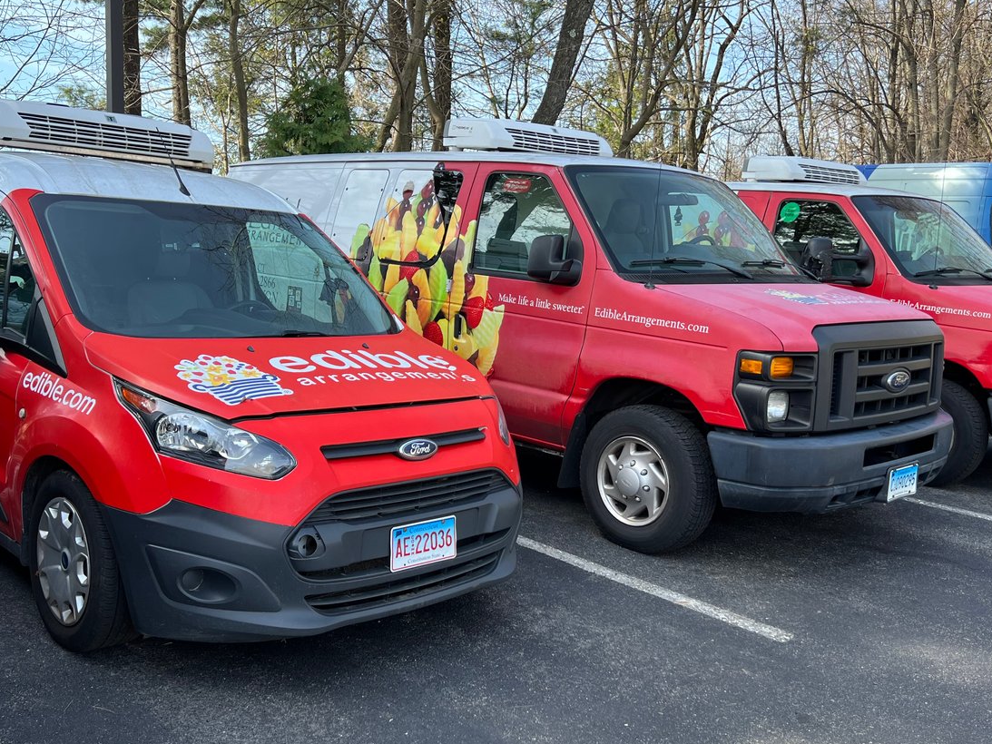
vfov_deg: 39.7
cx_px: 483
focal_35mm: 36
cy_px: 364
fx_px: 1032
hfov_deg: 51.3
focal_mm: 5.7
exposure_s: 1/820
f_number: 1.5
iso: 50
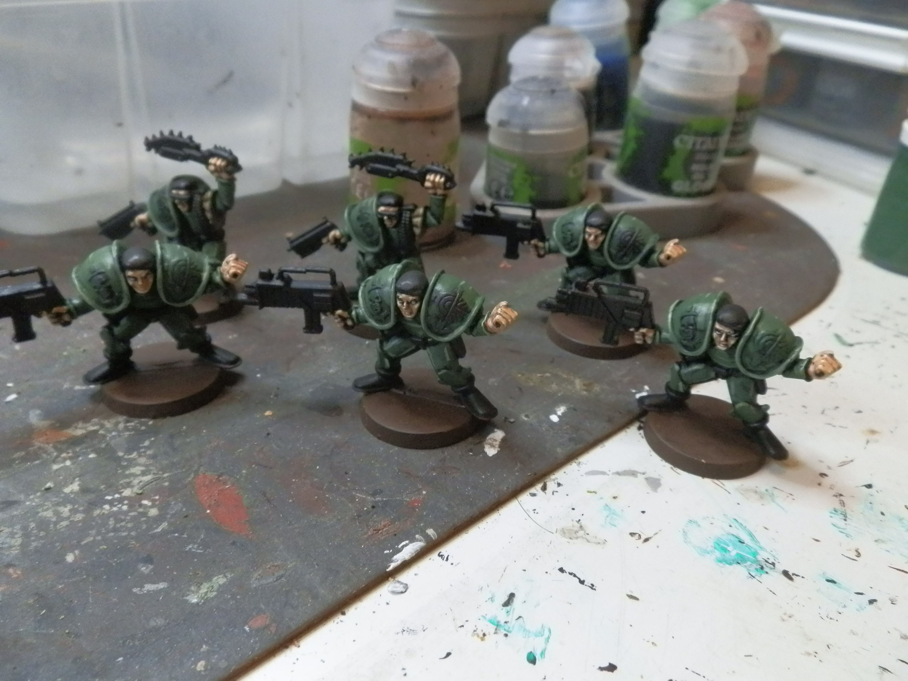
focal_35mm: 28
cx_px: 454
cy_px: 340
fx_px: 734
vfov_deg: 49.7
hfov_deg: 63.4
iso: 400
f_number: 3.1
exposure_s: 1/100
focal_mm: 5
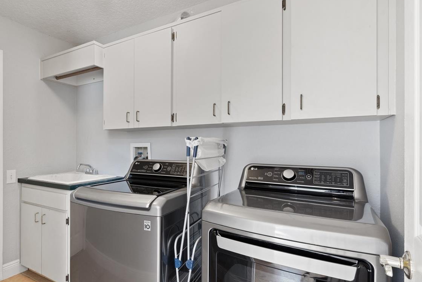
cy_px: 148
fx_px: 234
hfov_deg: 83.2
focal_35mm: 20
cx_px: 175
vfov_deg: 61.9
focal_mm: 14
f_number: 9
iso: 250
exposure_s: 2.5
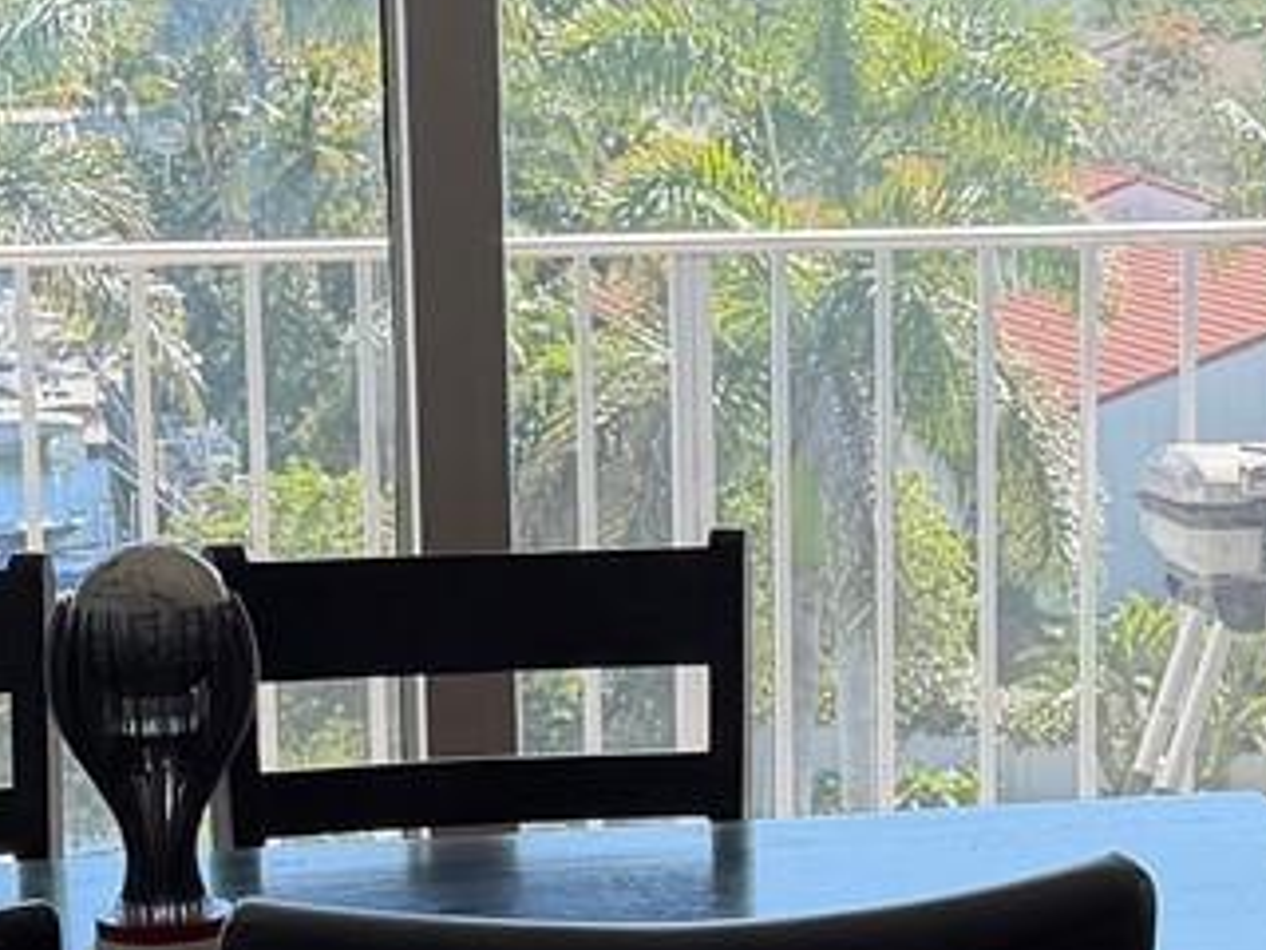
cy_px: 724
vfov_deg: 12.3
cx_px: 946
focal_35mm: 120
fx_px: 4389
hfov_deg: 16.3
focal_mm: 6.76
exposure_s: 1/622
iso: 80
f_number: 1.78
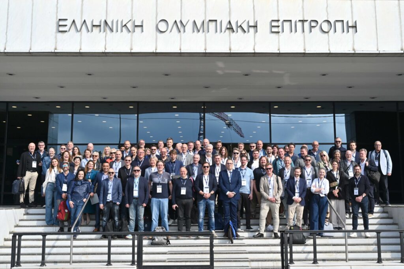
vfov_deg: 34.2
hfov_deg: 49.6
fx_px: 437
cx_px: 202
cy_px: 134
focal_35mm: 39
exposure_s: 1/640
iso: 100
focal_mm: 39
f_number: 6.3
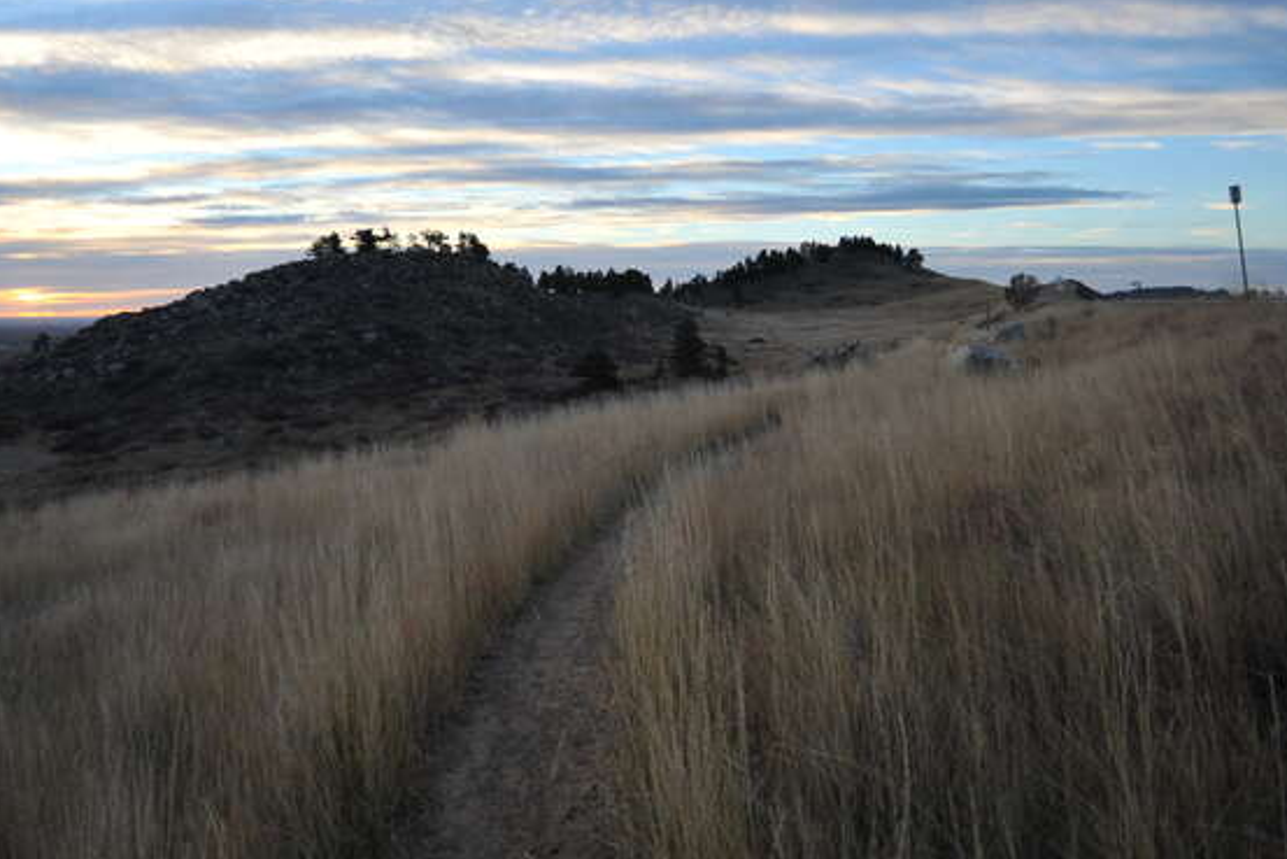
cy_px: 307
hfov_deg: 69.2
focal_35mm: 26
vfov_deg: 49.0
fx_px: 930
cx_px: 577
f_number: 4
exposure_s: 1/250
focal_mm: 18
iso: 200
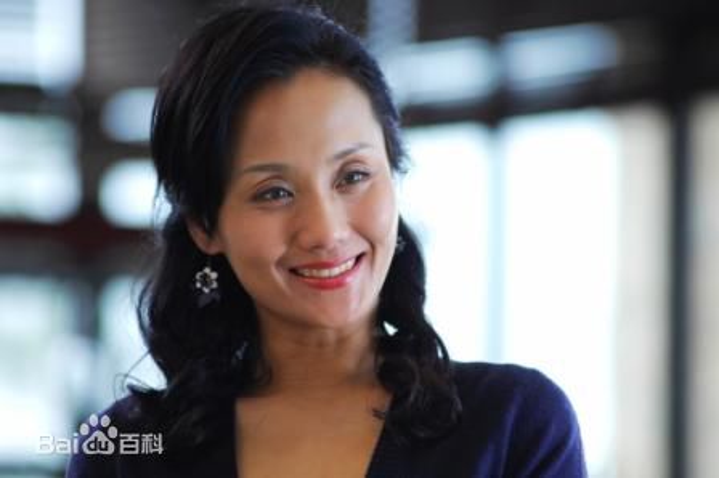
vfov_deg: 4.6
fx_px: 5987
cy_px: 239
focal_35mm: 300
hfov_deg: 6.9
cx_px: 360
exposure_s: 1/160
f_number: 3.5
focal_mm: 200
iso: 200
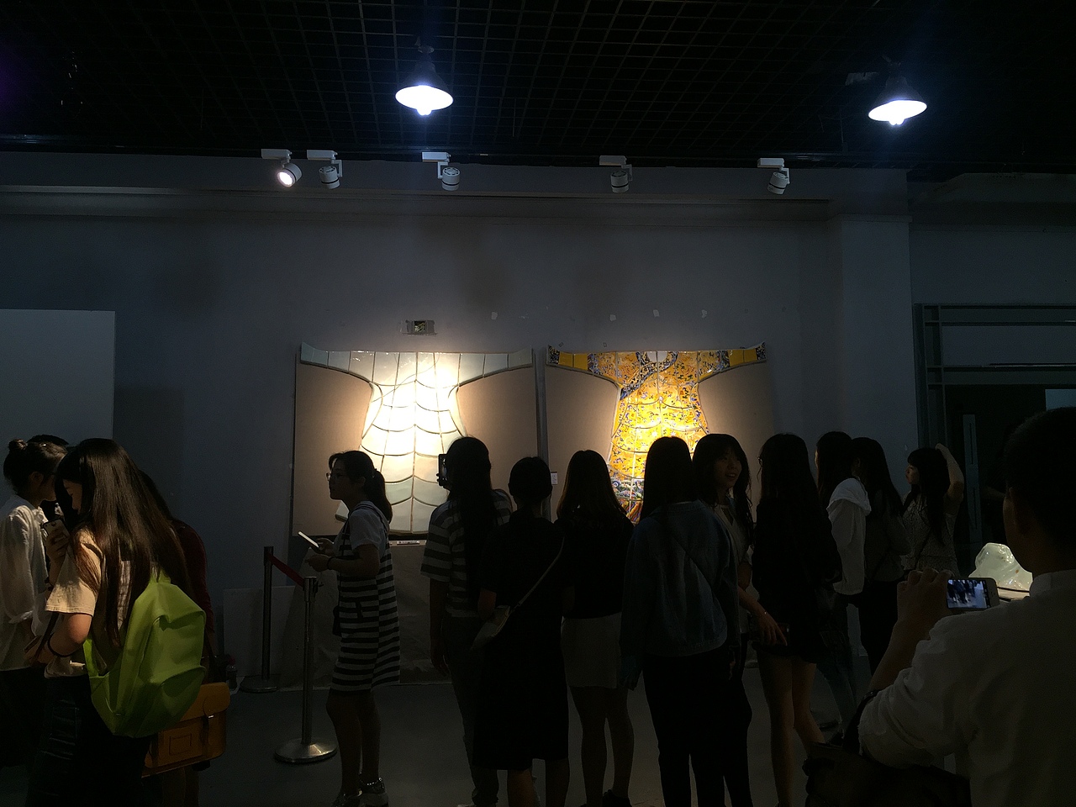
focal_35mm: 29
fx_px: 901
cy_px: 404
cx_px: 538
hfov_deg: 61.7
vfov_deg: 48.2
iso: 50
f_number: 2.2
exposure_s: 1/100
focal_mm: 4.15
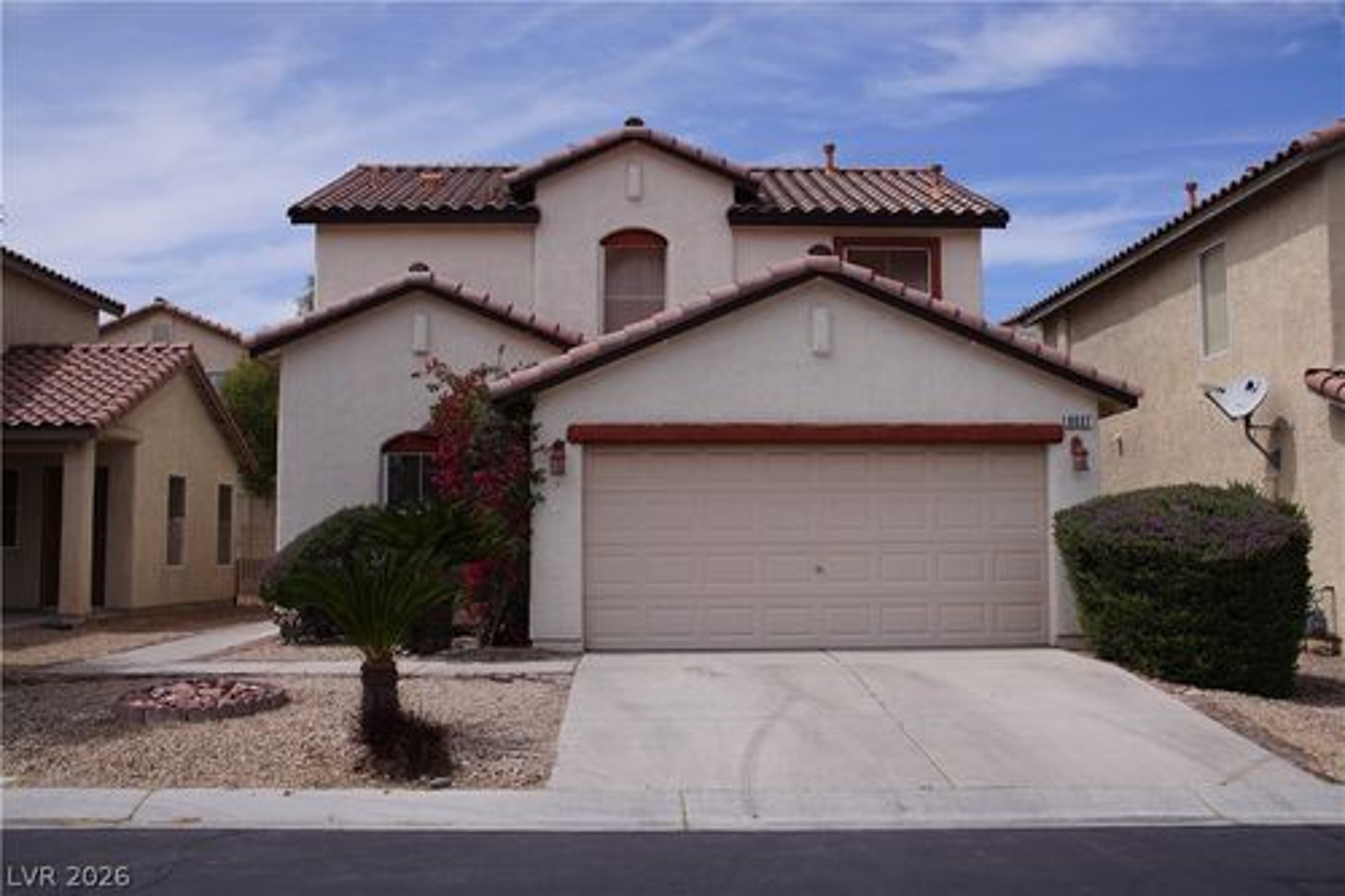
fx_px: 1288
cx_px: 672
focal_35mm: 34
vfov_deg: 38.3
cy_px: 448
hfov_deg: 55.1
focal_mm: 23
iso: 100
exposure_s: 1/1000
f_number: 5
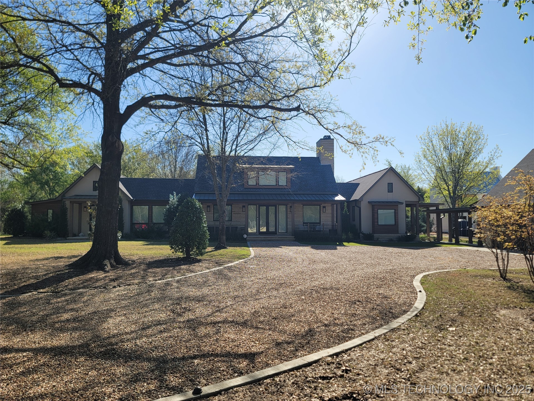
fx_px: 386
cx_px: 267
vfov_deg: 54.9
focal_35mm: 25
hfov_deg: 69.4
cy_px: 200
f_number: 1.8
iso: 20
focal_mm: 7
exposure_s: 1/1000
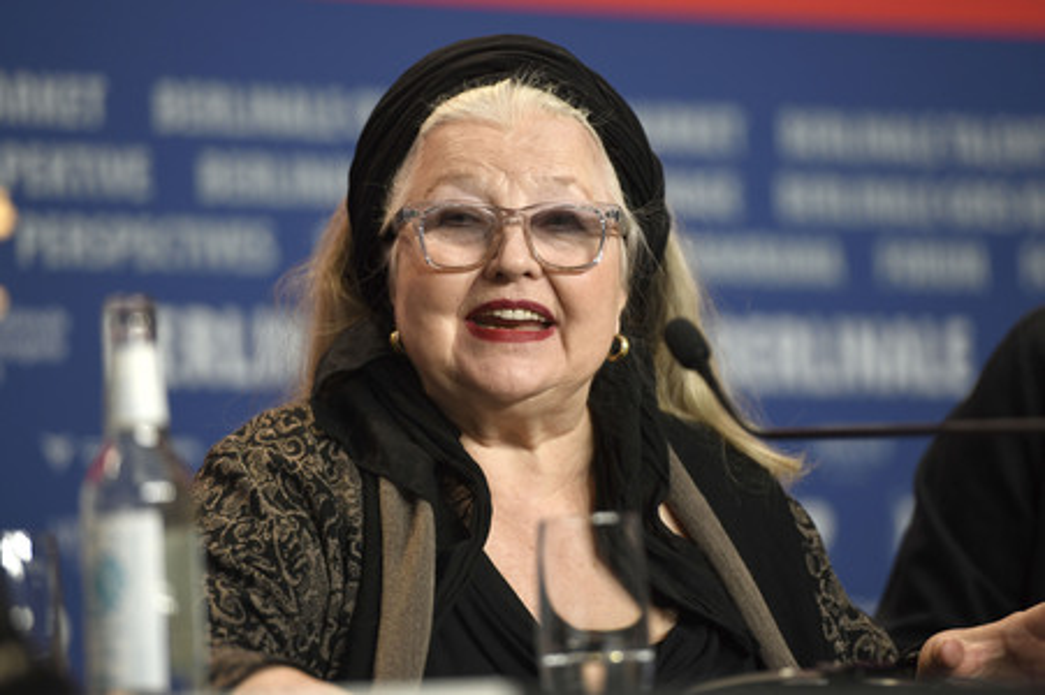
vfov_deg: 6.9
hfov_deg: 10.3
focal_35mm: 200
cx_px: 522
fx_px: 5801
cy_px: 348
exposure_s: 1/250
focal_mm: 200
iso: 1250
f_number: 3.5
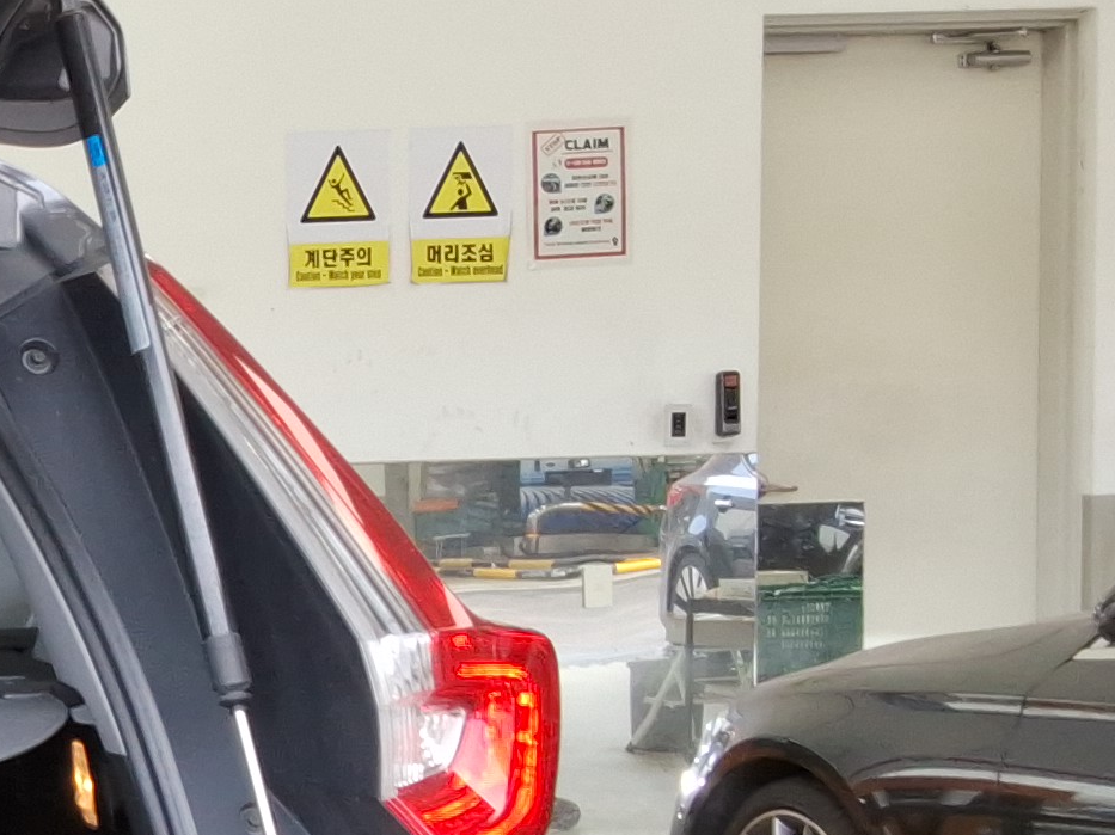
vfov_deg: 15.0
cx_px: -702
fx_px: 3155
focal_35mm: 98
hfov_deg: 17.4
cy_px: 595
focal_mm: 2.91
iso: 34
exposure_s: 1/120
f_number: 1.9
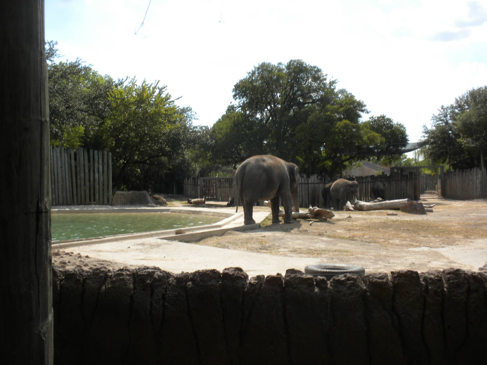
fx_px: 521
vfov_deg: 38.7
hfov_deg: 50.1
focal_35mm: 37
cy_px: 182
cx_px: 244
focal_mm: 6.6
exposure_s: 1/81.1
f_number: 10
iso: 64
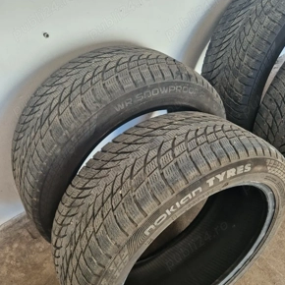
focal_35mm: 28
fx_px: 261
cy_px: 180
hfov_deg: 57.3
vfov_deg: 56.5
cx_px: 140
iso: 80
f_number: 1.8
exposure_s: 1/100
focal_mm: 5.4
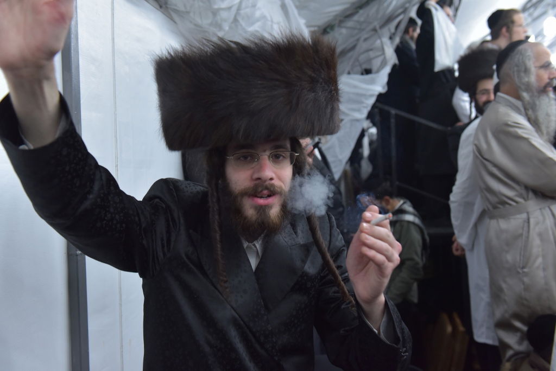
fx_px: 618
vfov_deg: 33.4
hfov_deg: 48.4
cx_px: 278
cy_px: 186
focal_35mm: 40
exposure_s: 1/320
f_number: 4.5
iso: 2000
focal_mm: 40
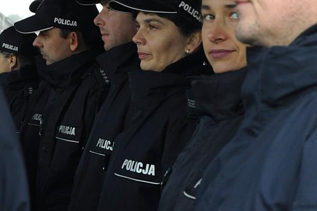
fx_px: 1223
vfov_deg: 9.8
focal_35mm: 139
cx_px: 150
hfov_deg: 14.8
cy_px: 64
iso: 1600
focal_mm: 58
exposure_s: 1/80
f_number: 8
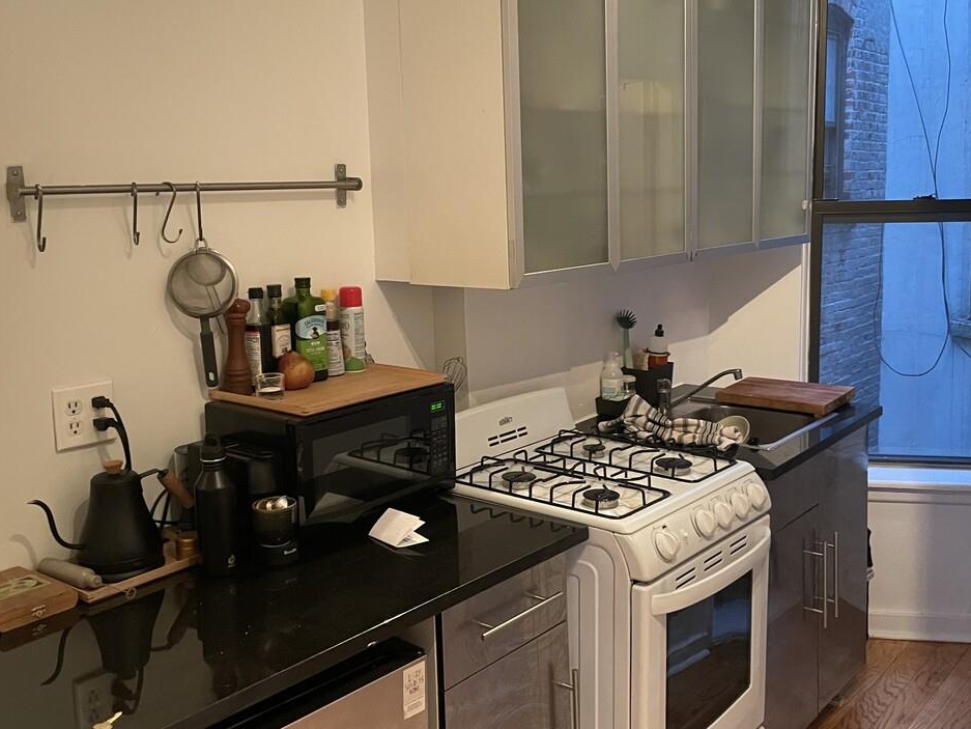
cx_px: 481
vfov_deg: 38.6
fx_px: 1038
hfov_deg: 50.1
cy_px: 335
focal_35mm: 37
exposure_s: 1/40
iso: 500
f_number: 1.6
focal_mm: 4.2
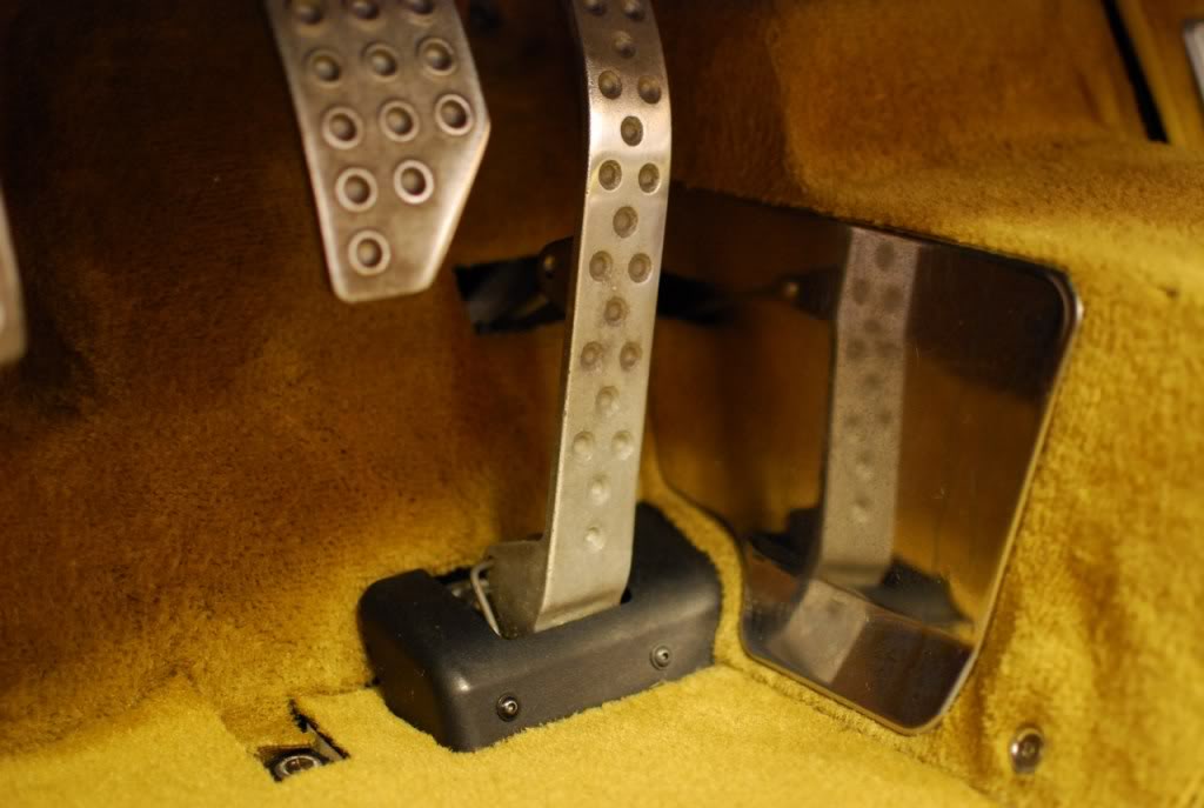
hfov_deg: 37.8
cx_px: 602
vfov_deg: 25.9
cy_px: 404
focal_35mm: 52
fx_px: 1759
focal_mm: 35
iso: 800
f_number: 1.8
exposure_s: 1/25
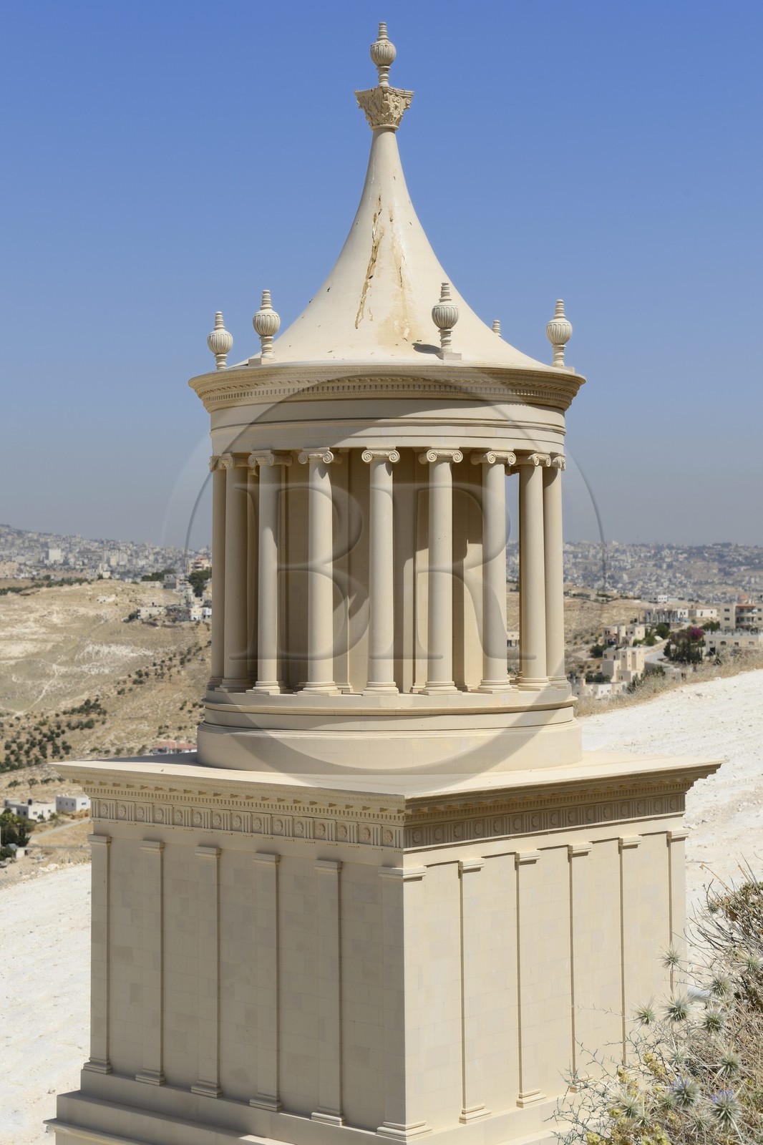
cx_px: 382
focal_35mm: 60
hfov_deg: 22.6
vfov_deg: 33.4
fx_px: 1908
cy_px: 572
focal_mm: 60
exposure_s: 1/200
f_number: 11
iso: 100
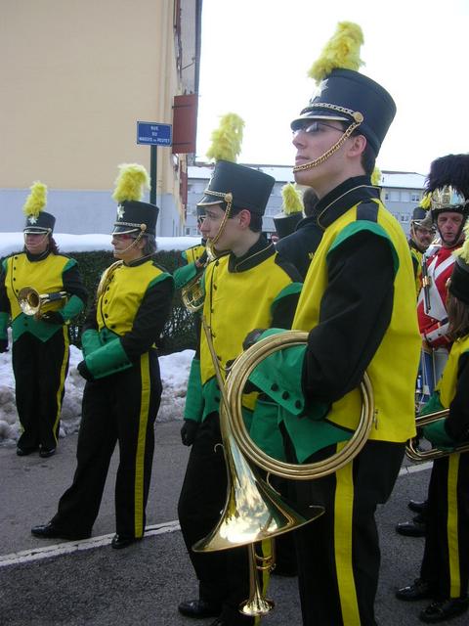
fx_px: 632
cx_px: 234
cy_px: 313
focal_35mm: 35
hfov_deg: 40.7
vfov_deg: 52.6
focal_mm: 5.8
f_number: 2.8
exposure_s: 1/462
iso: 50
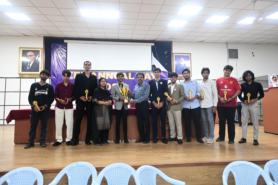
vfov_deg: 53.1
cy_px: 92
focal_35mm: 24
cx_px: 139
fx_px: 185
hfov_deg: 73.8
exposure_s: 1/125
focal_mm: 24
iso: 5000
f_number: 5
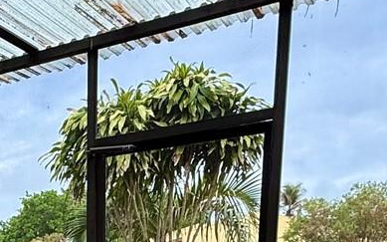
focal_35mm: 61
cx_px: -49
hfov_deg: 29.8
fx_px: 643
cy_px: 427
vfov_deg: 17.5
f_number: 2.2
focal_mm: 2.22
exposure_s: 1/355
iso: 64
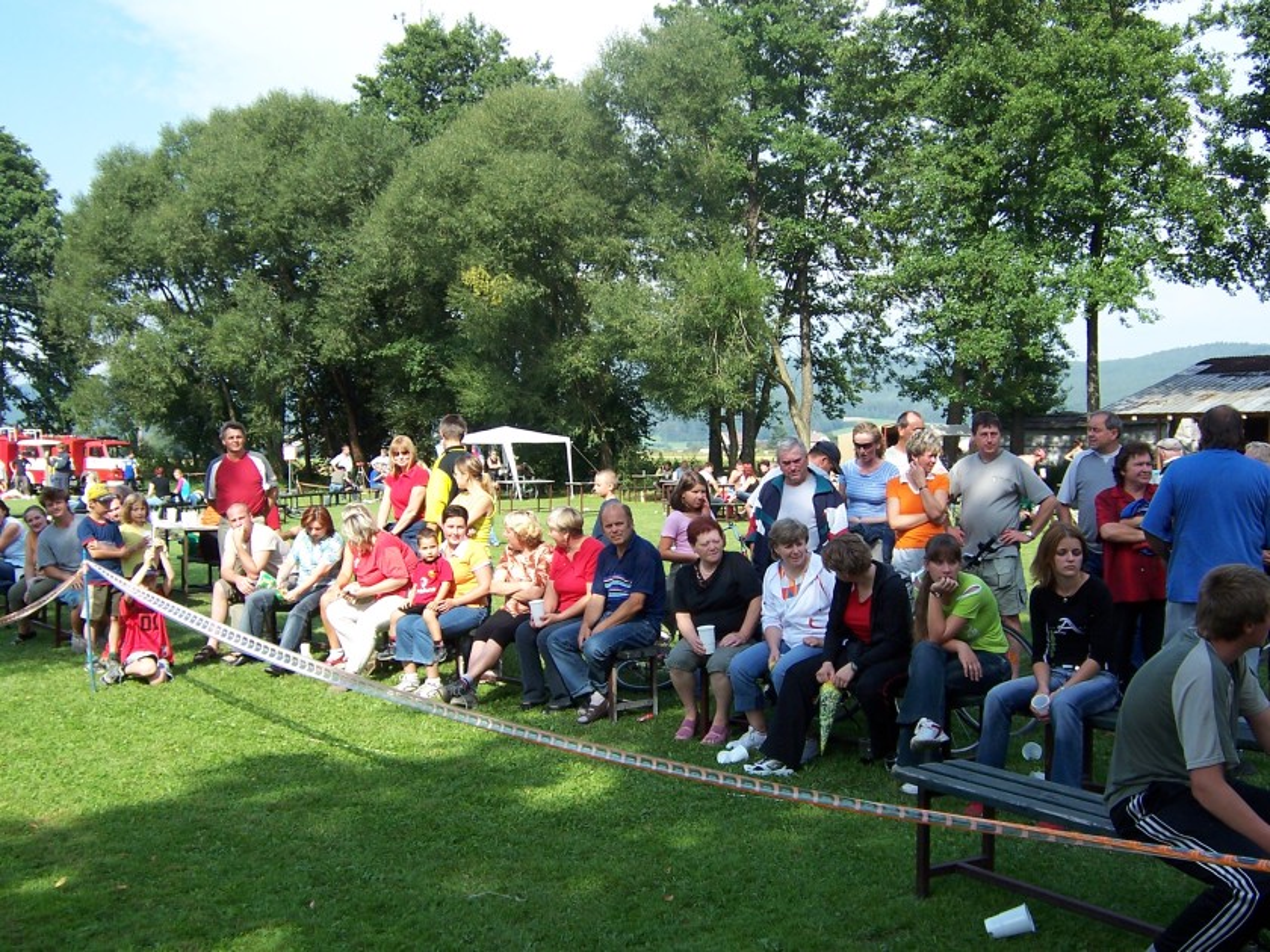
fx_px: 1468
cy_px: 476
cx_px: 635
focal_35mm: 40
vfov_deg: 36.0
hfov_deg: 46.8
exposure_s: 1/350
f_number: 4
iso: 80
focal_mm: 6.7
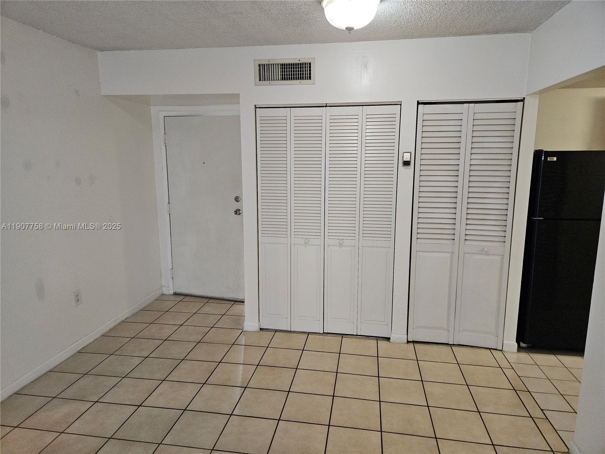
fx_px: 402
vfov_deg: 58.9
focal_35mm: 23
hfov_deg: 73.9
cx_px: 302
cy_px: 227
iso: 100
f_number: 1.8
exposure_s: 1/40
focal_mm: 5.4
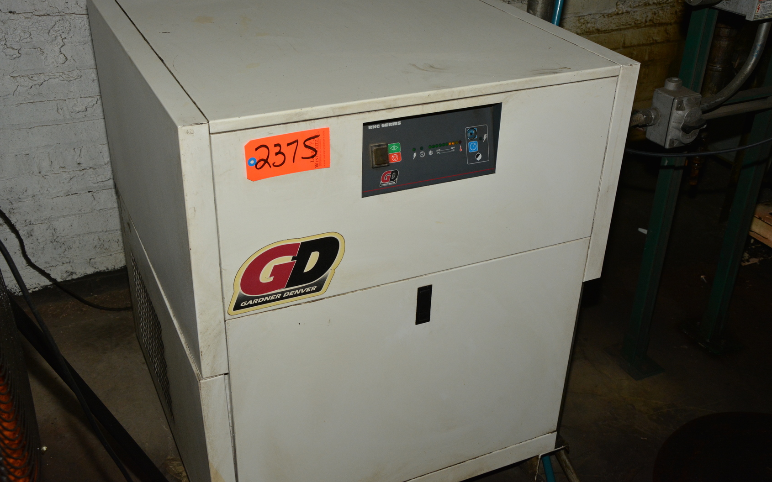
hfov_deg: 49.3
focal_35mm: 40
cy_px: 246
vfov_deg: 32.0
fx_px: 842
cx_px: 386
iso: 800
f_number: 7.1
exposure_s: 1/60
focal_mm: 26
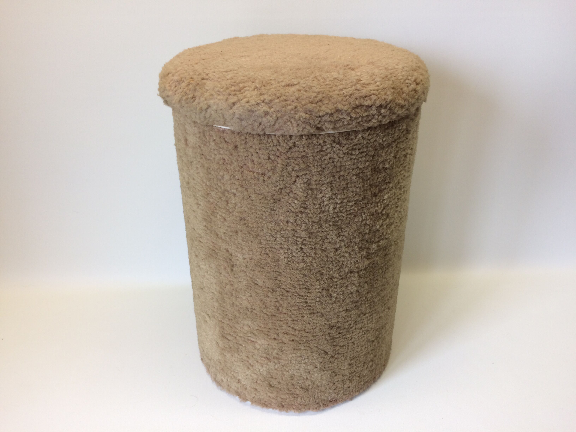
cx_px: 288
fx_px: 483
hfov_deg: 61.7
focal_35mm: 29
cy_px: 216
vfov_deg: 48.2
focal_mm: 4.15
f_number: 2.2
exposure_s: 1/50
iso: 32
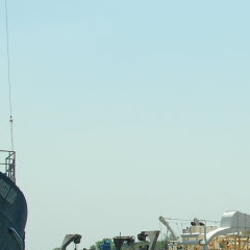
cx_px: 364
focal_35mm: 162
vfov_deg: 10.7
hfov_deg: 10.5
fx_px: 1324
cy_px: 239
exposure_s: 1/274
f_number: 7
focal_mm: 12.7
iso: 50
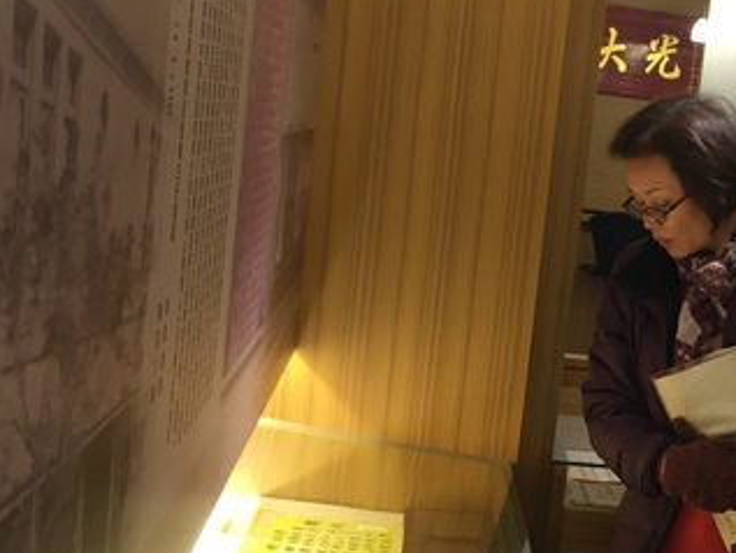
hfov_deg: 28.6
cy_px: 322
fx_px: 1361
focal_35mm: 64
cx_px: 717
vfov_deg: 22.9
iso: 64
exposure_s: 1/30
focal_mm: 4.15
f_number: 2.2
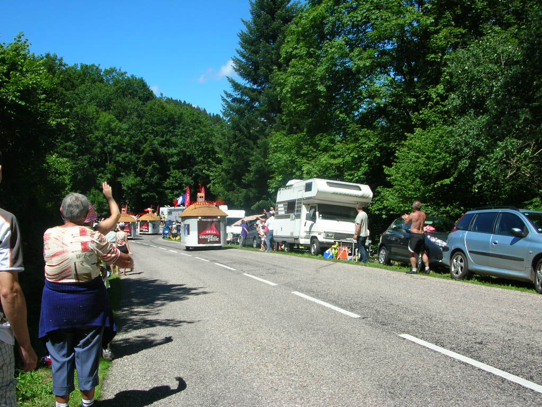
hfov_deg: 52.6
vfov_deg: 40.7
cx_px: 271
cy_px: 204
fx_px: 548
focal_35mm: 35
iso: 50
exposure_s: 1/255
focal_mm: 5.8
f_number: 5.6
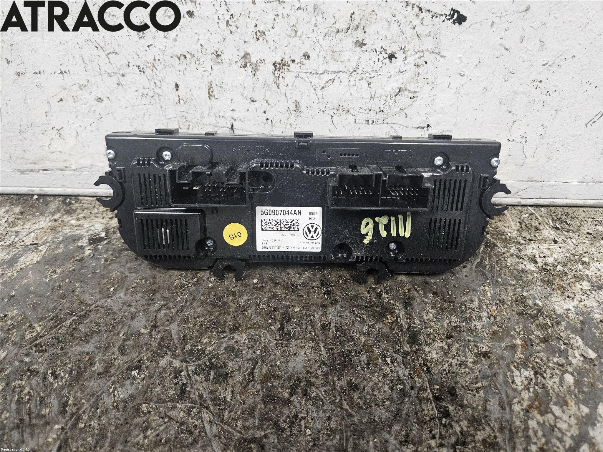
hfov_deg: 73.9
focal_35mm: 23
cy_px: 226
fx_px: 401
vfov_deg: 58.9
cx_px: 302
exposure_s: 1/100
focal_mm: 5.4
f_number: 1.8
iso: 640
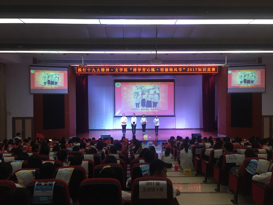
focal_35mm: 29
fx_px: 229
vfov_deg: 48.2
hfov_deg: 61.7
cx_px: 136
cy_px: 102
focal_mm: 4.15
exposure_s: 1/33
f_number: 2.2
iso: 50
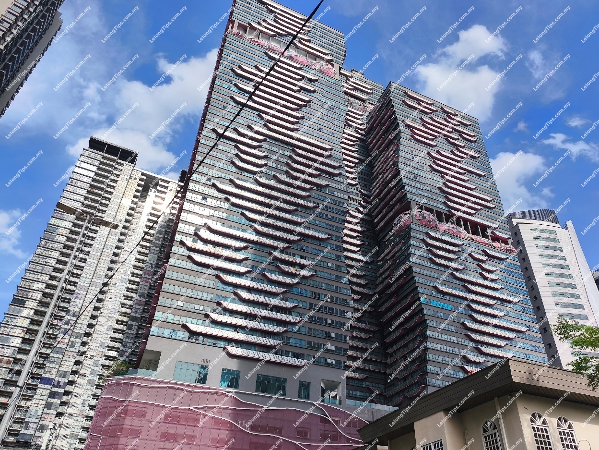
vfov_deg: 58.9
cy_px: 225
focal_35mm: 23
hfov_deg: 73.9
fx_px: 398
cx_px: 300
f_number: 1.65
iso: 50
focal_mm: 6.14
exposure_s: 1/853
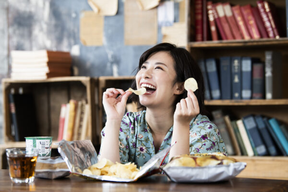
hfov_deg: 19.5
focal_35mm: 105
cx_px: 144
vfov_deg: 13.0
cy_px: 96
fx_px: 840
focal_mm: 105
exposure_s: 1/160
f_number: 4
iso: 800
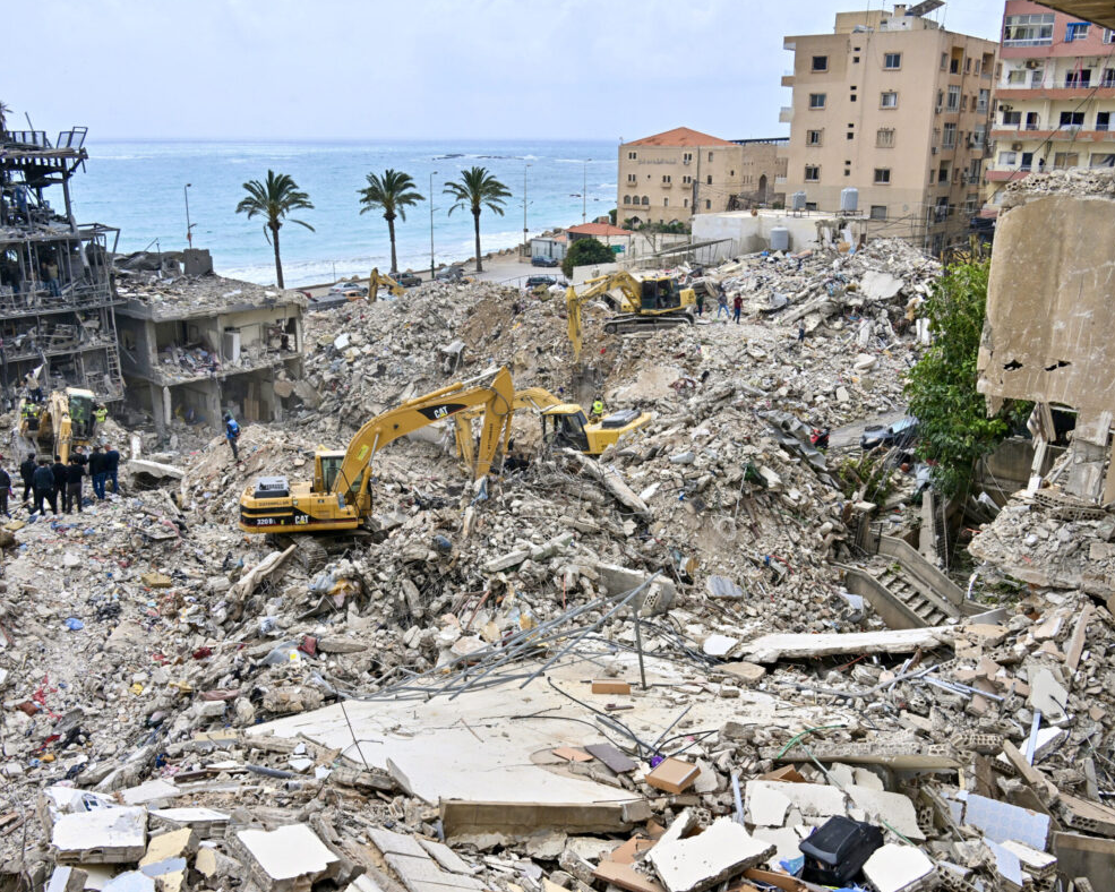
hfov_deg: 55.7
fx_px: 1056
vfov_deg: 45.8
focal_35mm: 32
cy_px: 446
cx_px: 551
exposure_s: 1/800
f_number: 11
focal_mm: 28
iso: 400
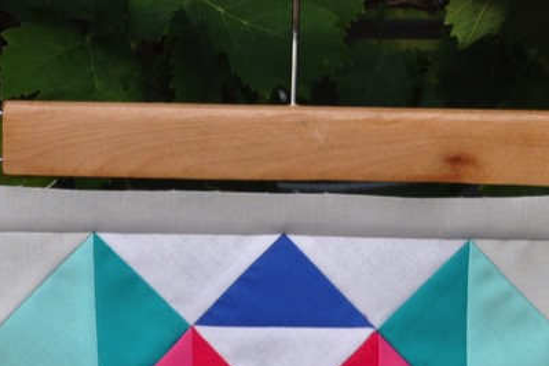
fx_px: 3949
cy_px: 630
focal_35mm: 259
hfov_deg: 8.0
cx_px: 282
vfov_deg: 5.2
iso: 200
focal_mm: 46
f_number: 8
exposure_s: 1/250
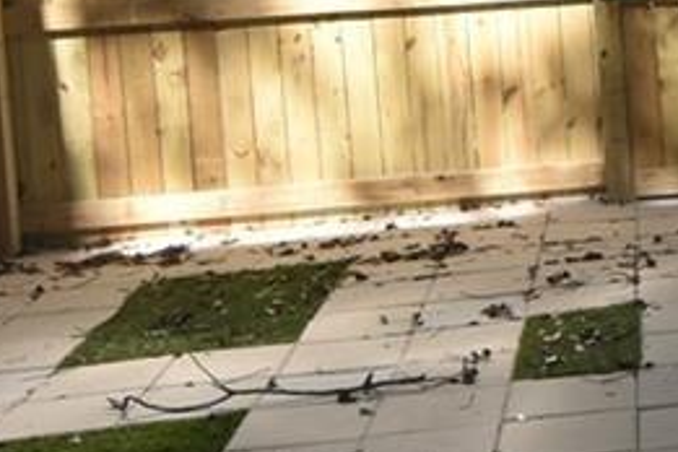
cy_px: -57
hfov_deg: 20.2
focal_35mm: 92
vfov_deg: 14.5
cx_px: 896
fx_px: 1733
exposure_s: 1/250
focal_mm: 10
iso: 400
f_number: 8
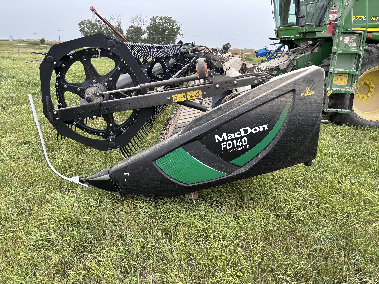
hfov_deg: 67.3
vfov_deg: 53.1
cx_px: 190
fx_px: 285
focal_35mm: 26
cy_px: 142
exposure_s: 1/550
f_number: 1.6
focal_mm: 5.96
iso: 50
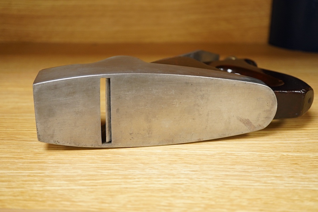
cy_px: 106
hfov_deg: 43.6
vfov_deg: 29.9
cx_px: 159
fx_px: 397
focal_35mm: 45
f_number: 3.5
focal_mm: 30
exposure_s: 1/125
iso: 1250
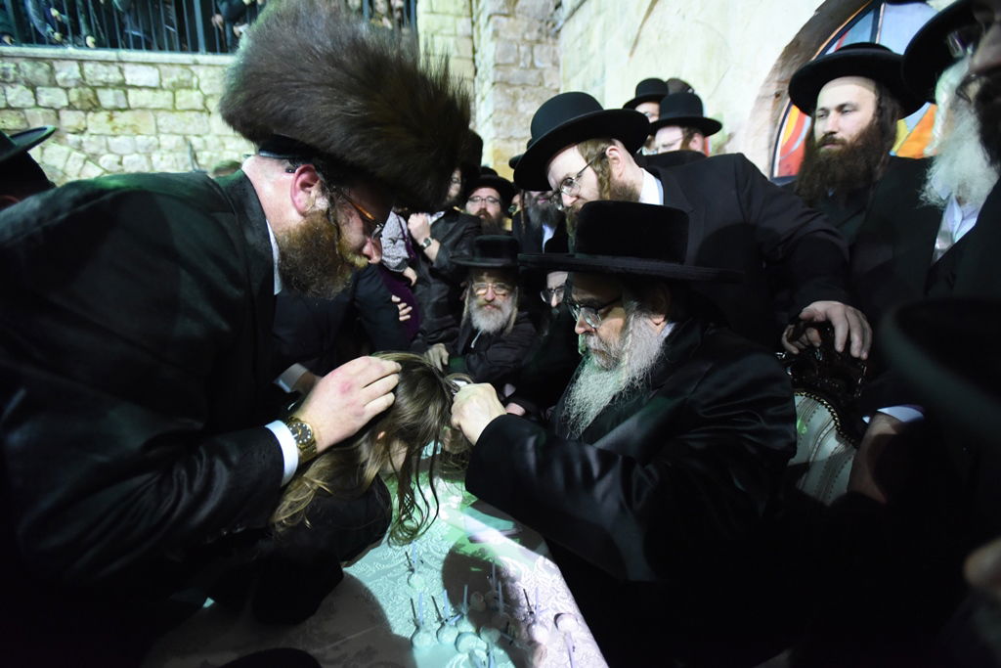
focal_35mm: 17
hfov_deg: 93.3
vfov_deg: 70.5
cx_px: 500
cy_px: 334
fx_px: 473
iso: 5000
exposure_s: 1/60
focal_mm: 17
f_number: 2.8
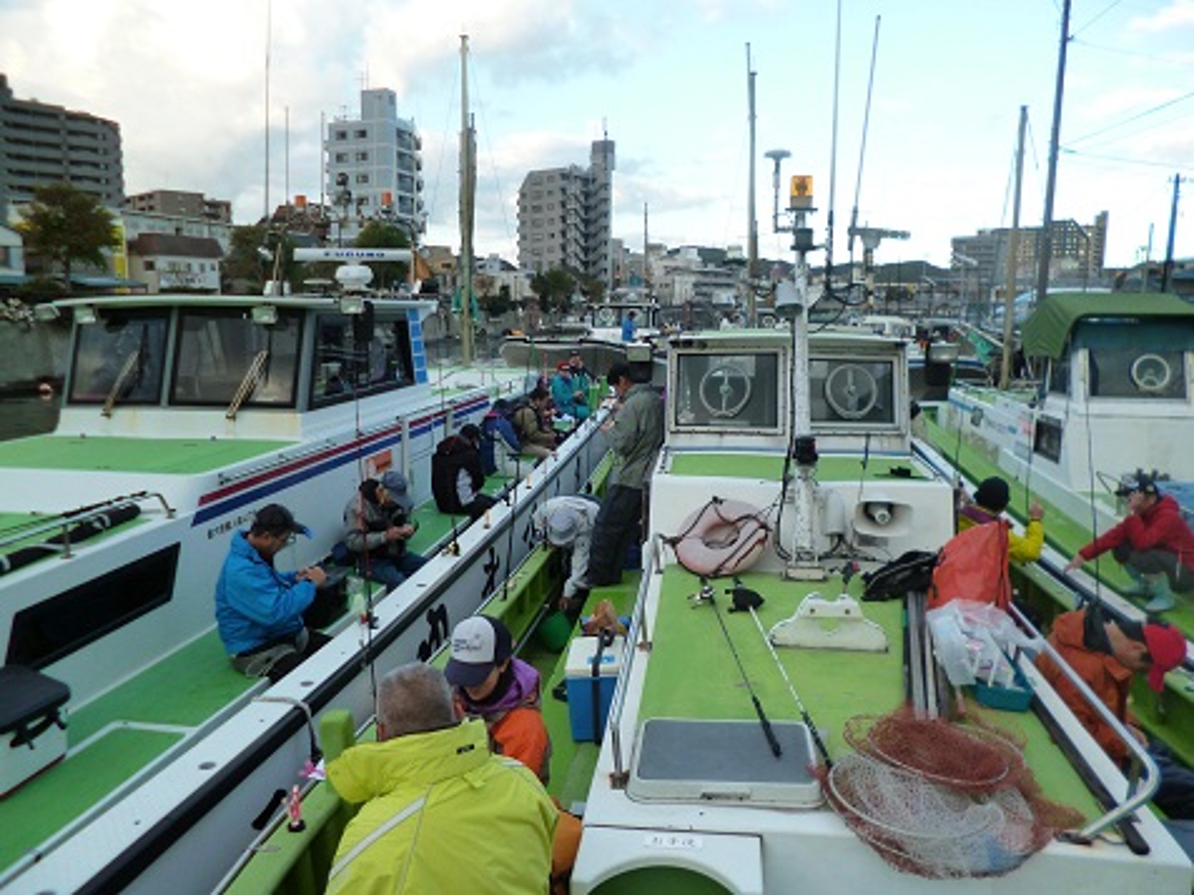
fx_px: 828
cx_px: 597
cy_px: 448
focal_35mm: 24
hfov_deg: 71.6
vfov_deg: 56.8
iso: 160
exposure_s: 1/320
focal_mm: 4.3
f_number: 2.5
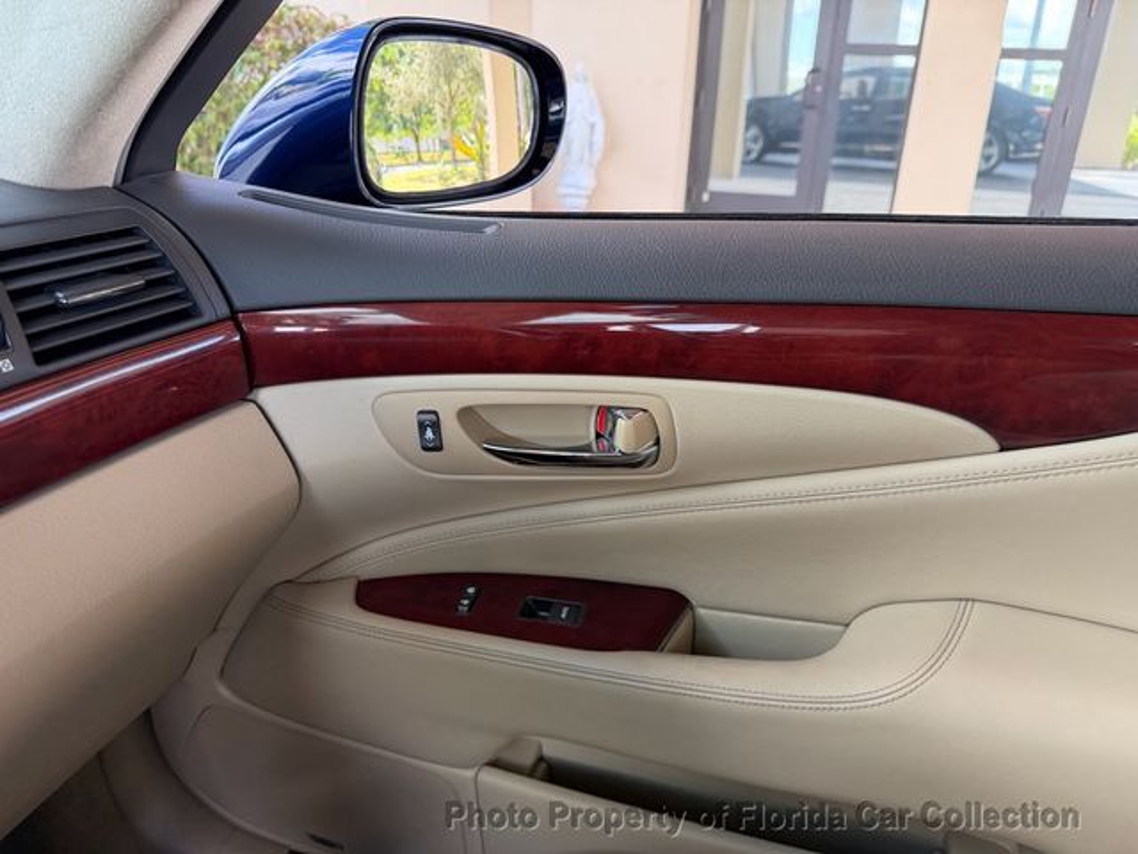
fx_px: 789
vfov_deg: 56.8
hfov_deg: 71.6
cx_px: 569
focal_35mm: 24
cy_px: 427
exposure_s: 1/160
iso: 160
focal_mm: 6.76
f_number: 1.78
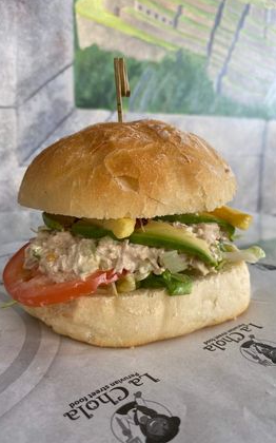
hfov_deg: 44.5
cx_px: 131
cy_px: 220
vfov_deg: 66.5
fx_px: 337
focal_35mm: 28
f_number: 1.8
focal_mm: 4.25
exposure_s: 1/111
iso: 125
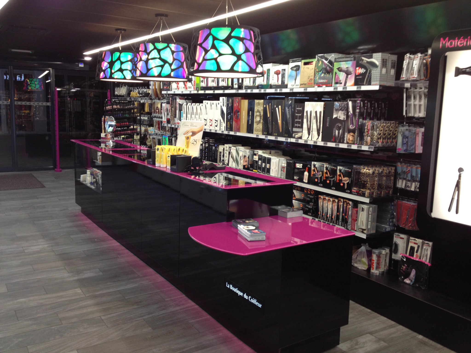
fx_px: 476
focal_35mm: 35
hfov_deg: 52.6
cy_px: 176
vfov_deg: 40.7
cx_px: 236
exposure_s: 1/24
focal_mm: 4.28
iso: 50
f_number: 2.4
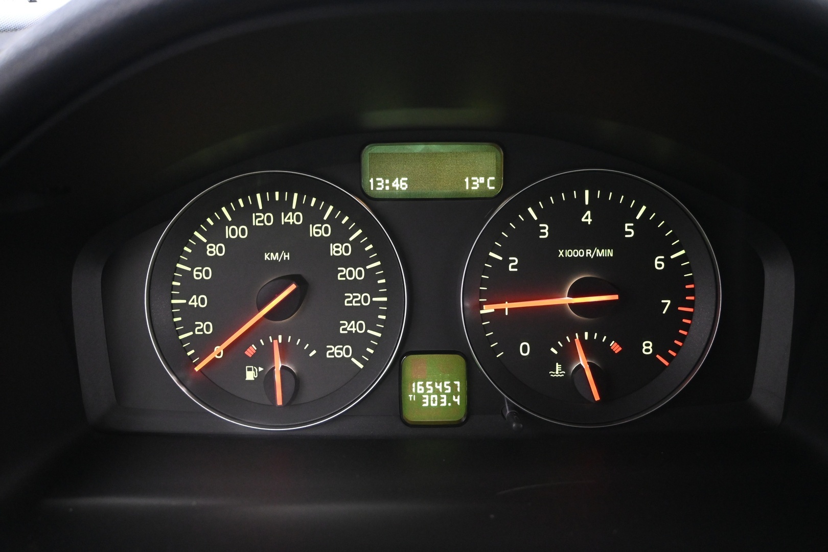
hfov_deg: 58.3
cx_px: 414
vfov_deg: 40.8
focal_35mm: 32
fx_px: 742
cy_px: 276
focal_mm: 21.5
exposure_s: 1/15
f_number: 4
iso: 3200
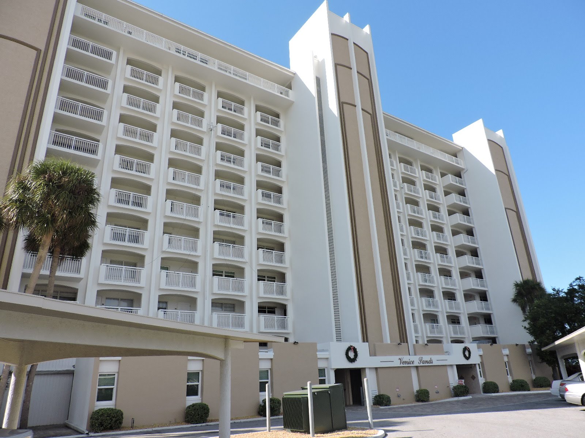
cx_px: 292
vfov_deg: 56.8
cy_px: 219
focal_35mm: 24
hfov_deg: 71.6
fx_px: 406
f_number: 3
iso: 100
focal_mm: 4.3
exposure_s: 1/800
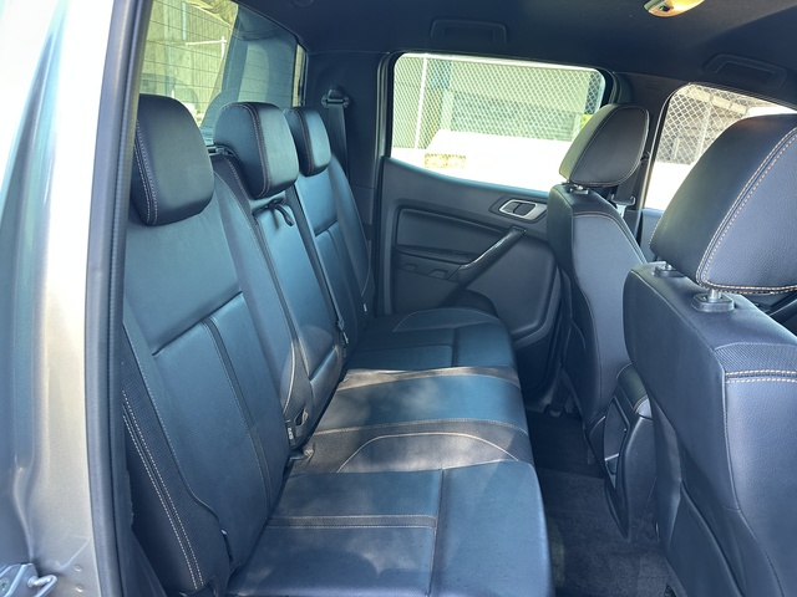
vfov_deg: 56.8
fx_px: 553
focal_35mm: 24
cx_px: 398
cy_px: 298
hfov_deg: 71.6
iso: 160
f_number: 1.78
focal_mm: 6.86
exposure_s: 1/121
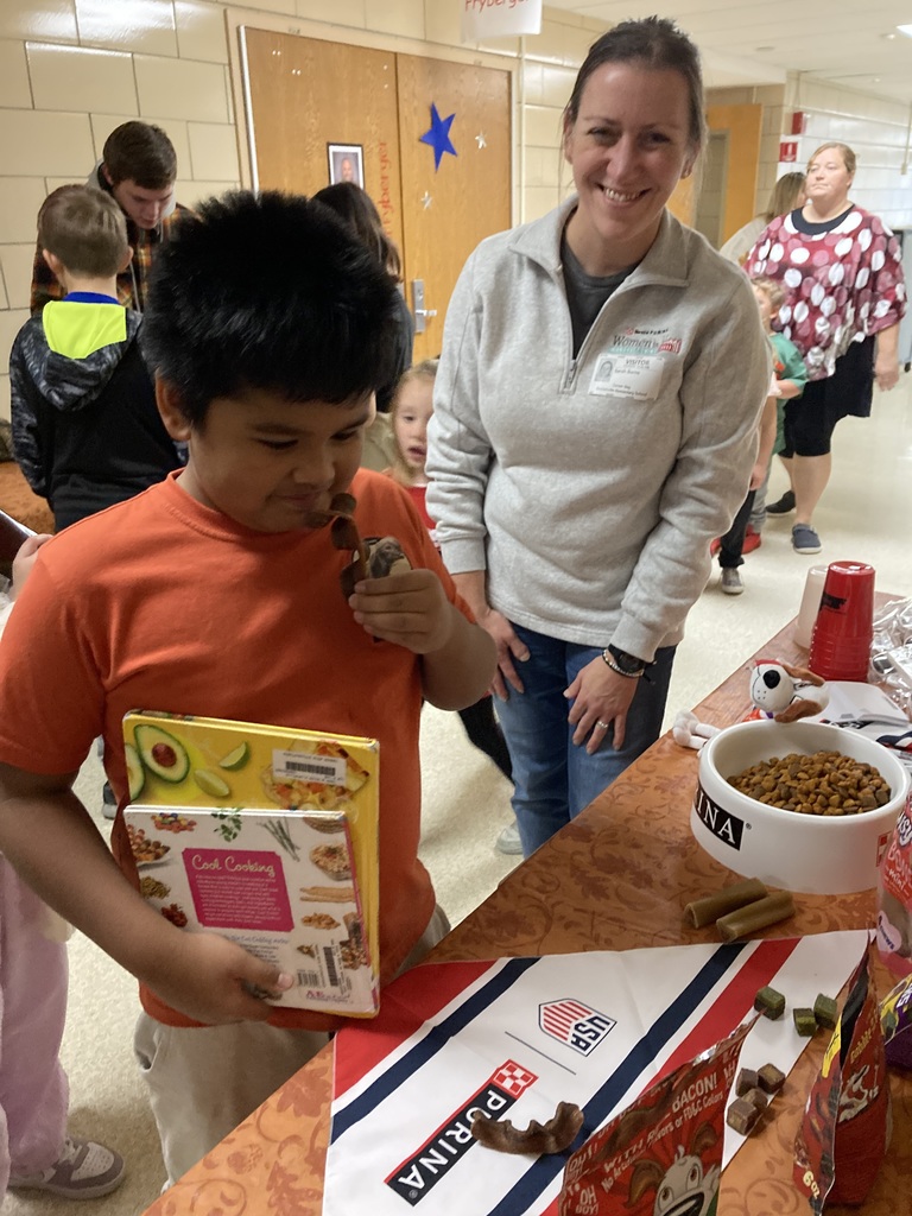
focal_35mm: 28
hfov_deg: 49.7
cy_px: 608
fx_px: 984
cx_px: 456
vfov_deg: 63.4
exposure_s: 1/30
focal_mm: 3.99
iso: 500
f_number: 1.8
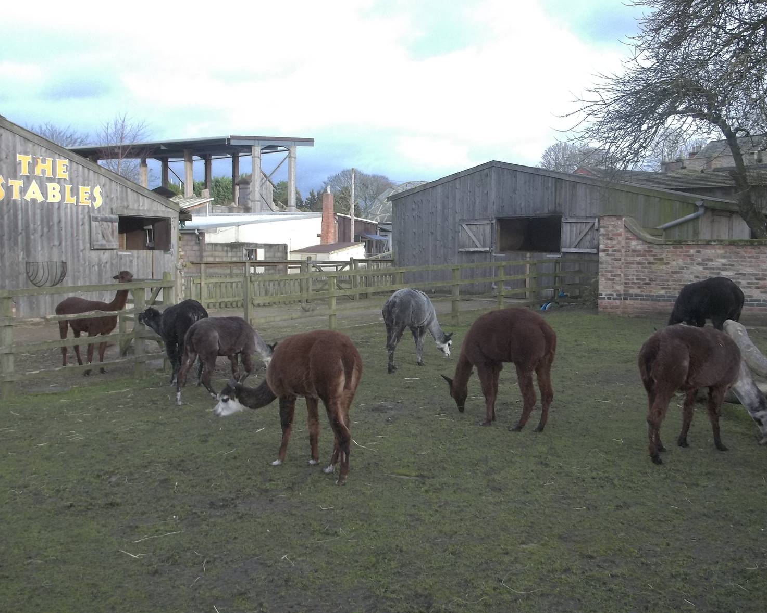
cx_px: 408
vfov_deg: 42.2
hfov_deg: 51.5
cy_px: 308
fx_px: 795
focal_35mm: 35
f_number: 3.3
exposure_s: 1/100
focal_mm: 5.9
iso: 80
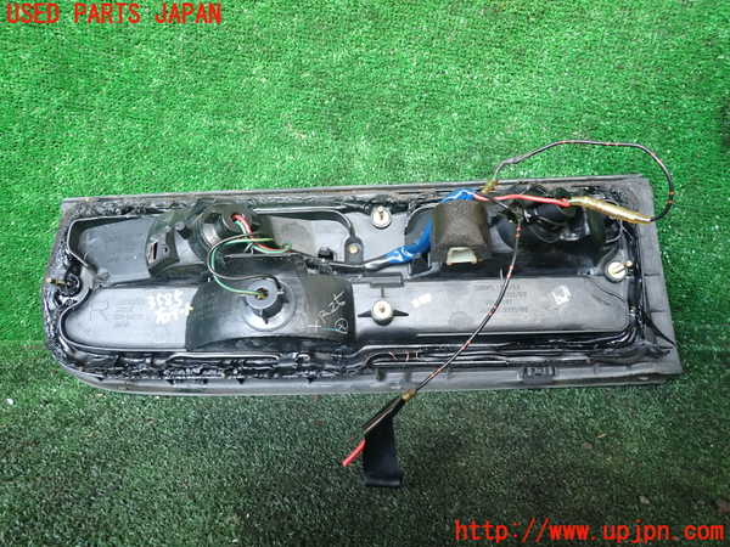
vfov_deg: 54.9
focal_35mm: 25
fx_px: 527
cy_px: 274
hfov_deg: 69.4
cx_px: 365
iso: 200
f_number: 2
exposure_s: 1/40
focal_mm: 4.5
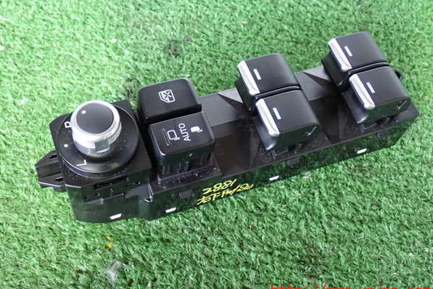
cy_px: 137
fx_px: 553
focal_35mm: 46
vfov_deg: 29.2
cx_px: 217
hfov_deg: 42.7
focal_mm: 7.84
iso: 800
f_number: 2.9
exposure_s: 1/20
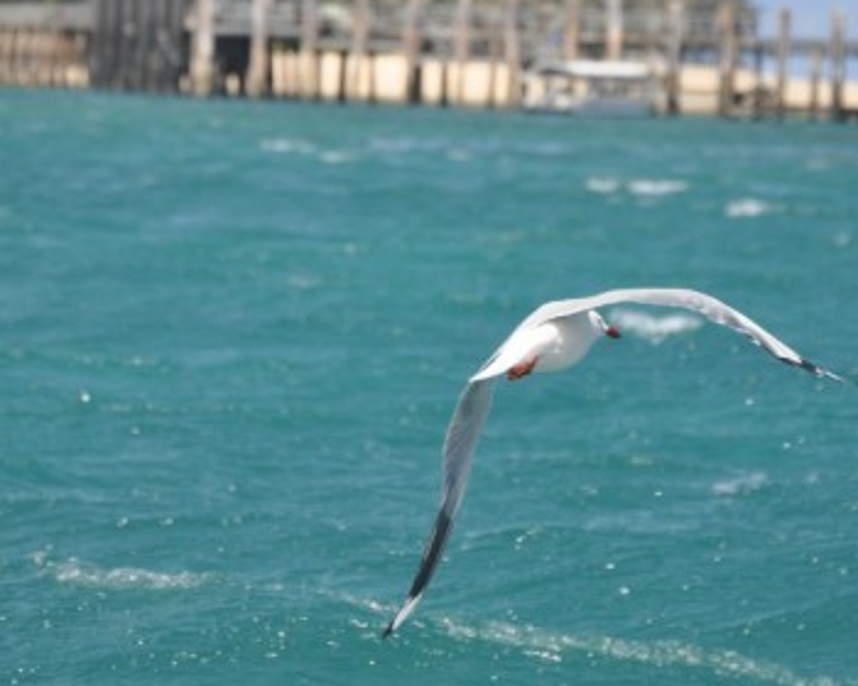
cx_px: 498
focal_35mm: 253
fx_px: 6420
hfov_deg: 7.6
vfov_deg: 6.1
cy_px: 216
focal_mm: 105
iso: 320
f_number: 5.6
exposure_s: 1/1250
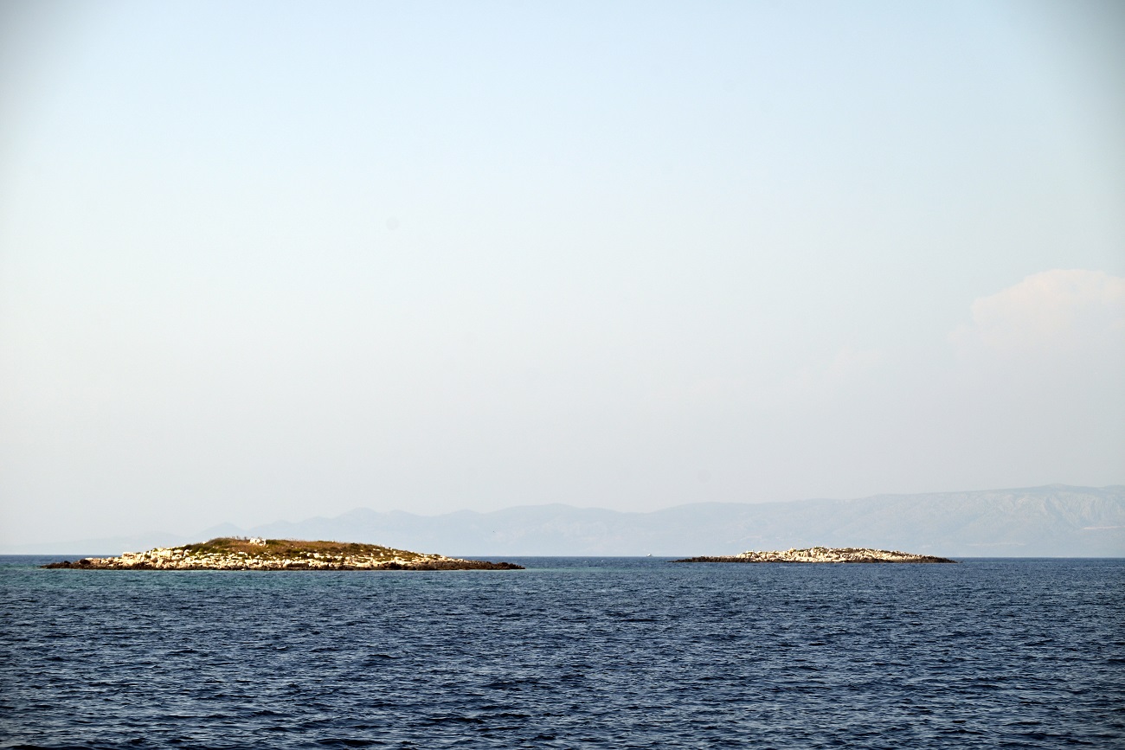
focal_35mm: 122
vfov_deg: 11.2
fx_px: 3813
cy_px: 375
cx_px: 562
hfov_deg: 16.8
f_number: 7.1
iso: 100
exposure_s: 1/800
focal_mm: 122
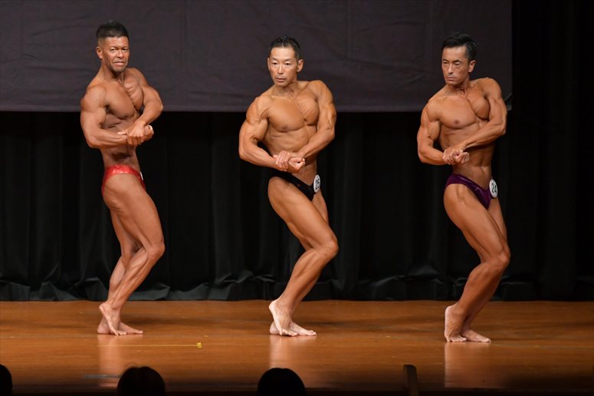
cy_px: 198
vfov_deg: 5.1
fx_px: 4453
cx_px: 297
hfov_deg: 7.6
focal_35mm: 270
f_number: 5.6
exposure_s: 1/400
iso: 5000
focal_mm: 180
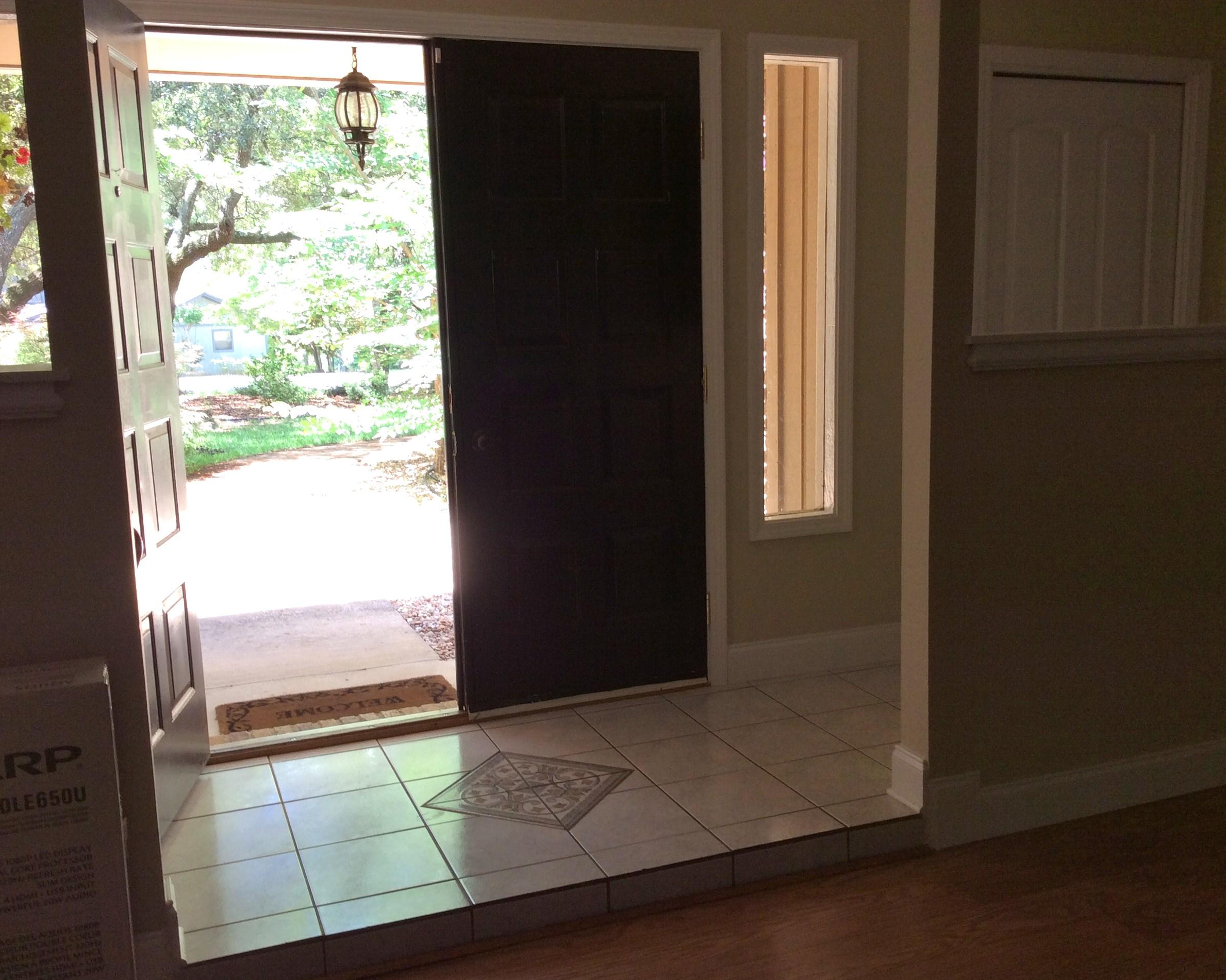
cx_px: 625
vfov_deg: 43.4
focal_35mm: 34
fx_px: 1234
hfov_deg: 52.8
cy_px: 497
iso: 32
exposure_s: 1/40
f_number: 2.4
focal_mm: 3.3
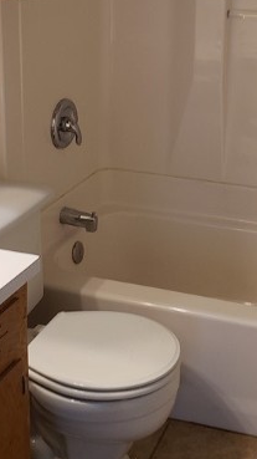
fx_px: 716
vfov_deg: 34.7
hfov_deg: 20.1
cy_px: 113
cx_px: 207
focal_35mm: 59
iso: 160
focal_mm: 4.3
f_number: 2.4
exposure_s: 1/60
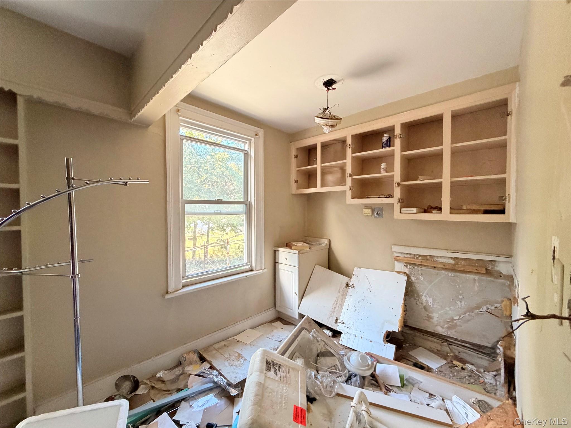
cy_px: 214
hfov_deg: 102.1
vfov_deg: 85.7
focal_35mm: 14
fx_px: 231
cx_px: 286
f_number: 2.2
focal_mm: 2.22
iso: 320
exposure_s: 1/96
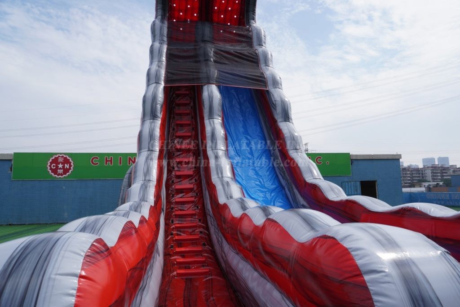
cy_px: 154
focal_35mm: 24
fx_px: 307
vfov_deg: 53.1
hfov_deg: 73.7
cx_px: 230
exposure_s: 1/250
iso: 100
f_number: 8
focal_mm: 16
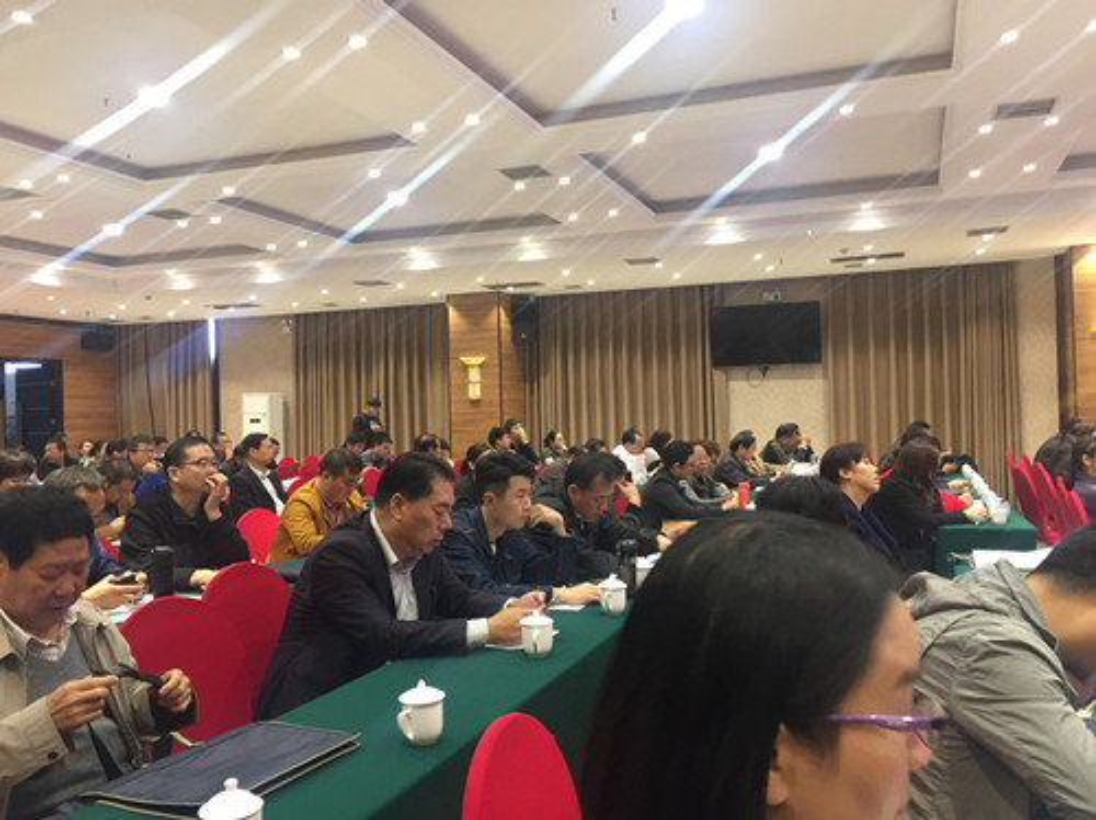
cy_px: 410
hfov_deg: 61.7
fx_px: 917
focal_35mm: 29
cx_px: 548
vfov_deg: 48.2
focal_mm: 4.15
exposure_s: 1/17
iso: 125
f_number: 2.2
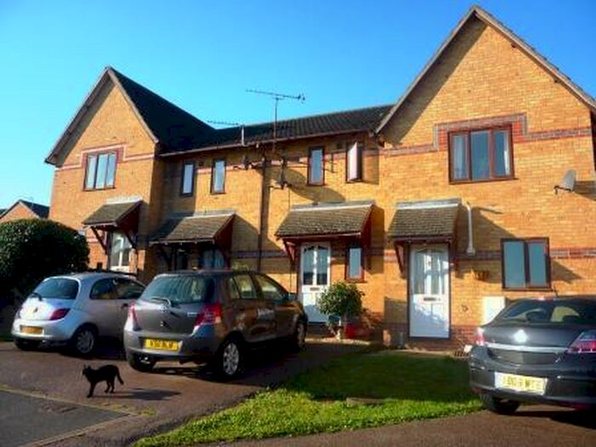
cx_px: 298
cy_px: 224
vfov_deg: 46.8
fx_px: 517
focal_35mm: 30
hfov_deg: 60.0
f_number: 4
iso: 100
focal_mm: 5.2
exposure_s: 1/400
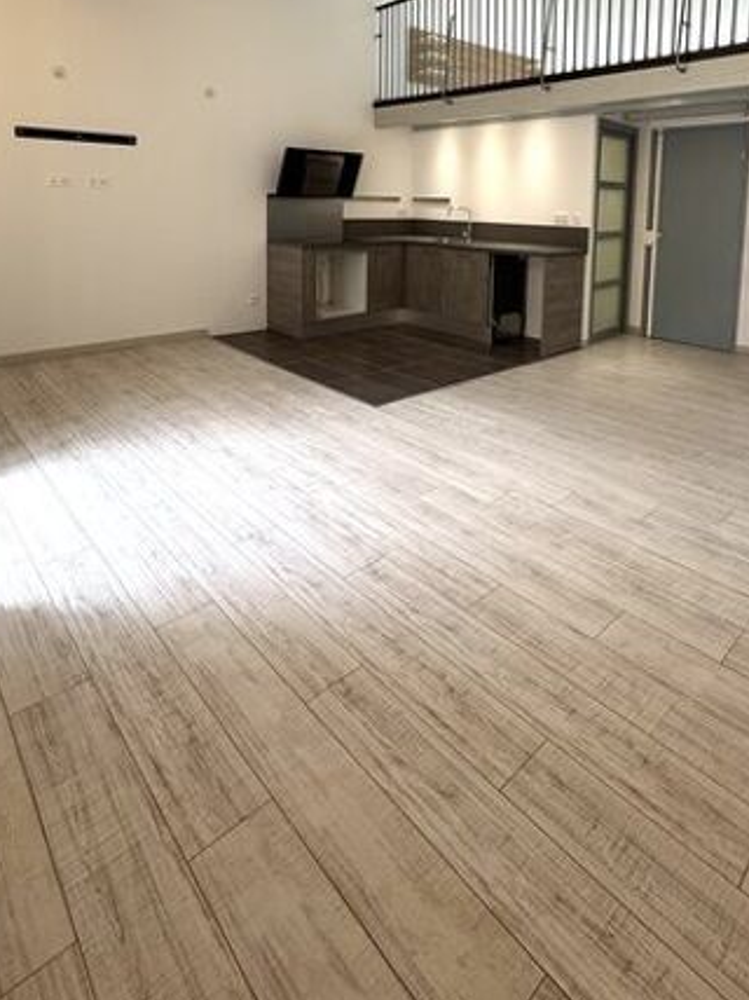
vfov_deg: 74.0
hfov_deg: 63.2
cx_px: 419
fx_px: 606
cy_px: 262
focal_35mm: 21
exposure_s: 1/99
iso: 160
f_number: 2.2
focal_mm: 2.22
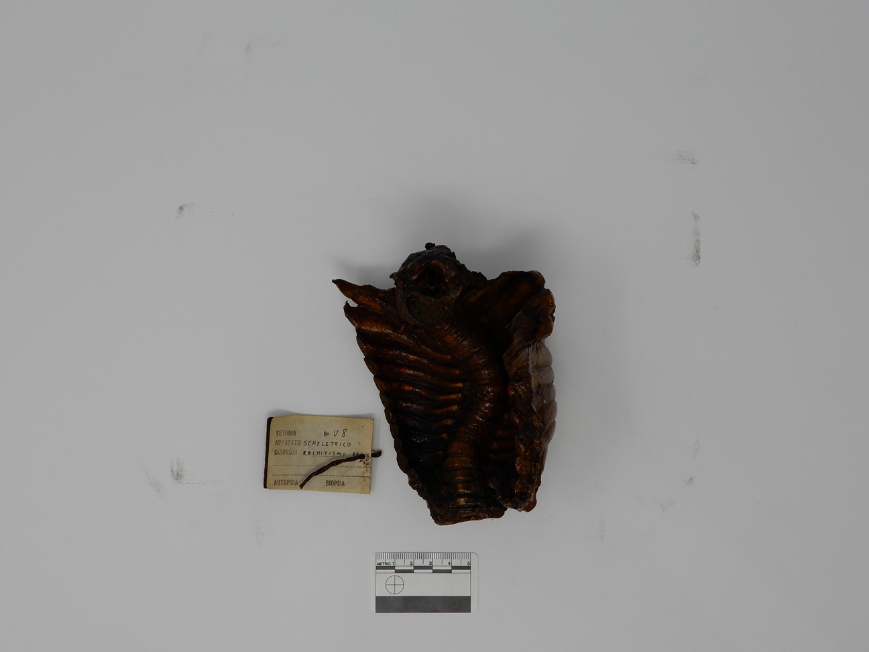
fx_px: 1130
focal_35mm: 45
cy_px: 326
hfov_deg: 42.1
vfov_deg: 32.2
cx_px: 434
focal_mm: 8
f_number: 5
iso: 80
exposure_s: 1/80
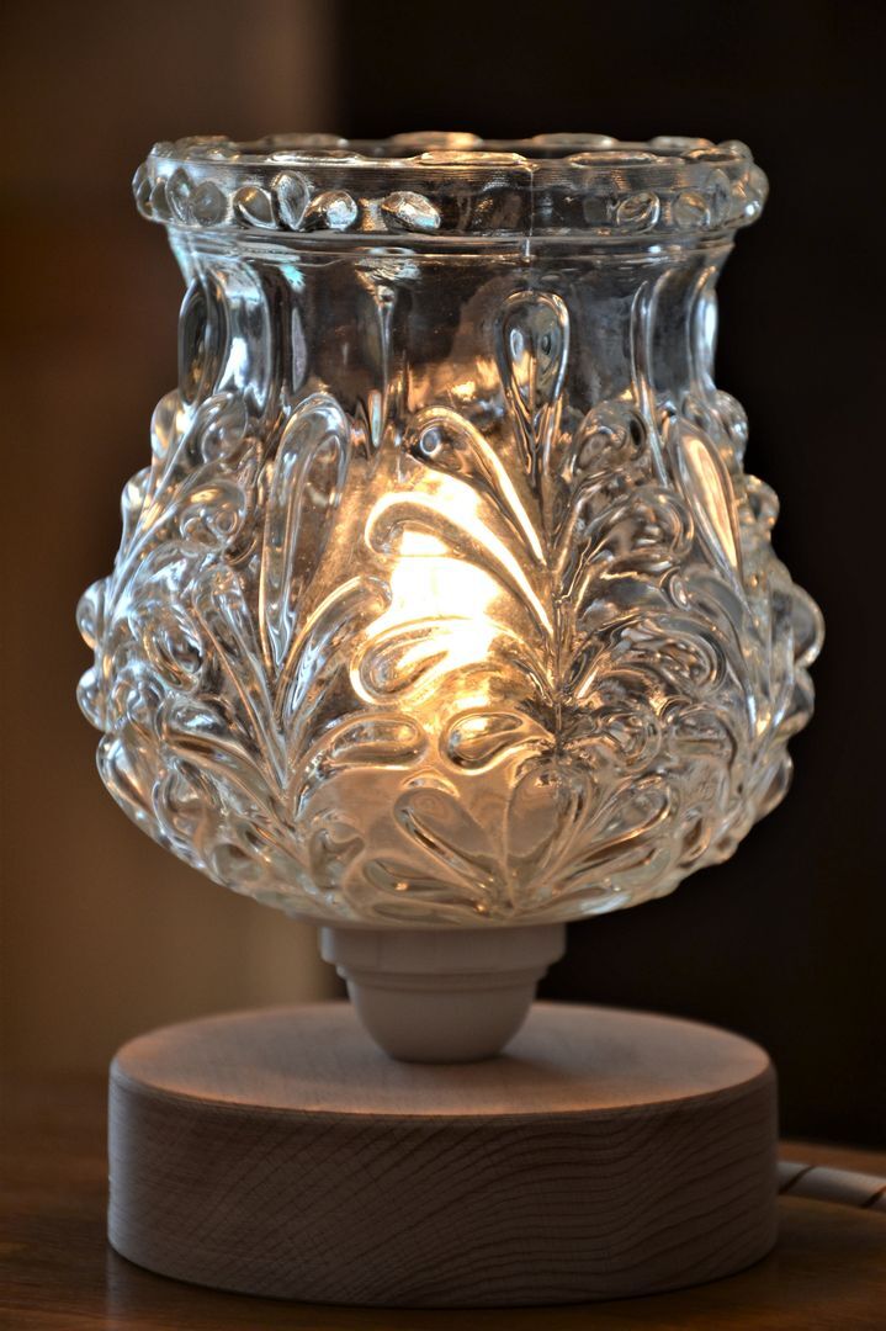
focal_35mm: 158
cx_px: 443
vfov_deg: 13.0
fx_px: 5820
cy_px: 666
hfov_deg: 8.7
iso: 400
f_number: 5.6
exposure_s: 1/500
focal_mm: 105
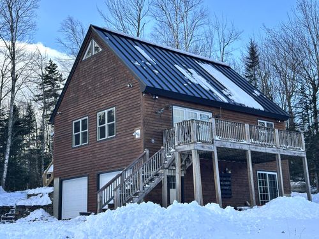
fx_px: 452
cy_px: 120
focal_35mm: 49
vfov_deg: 29.7
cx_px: 160
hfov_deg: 38.9
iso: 64
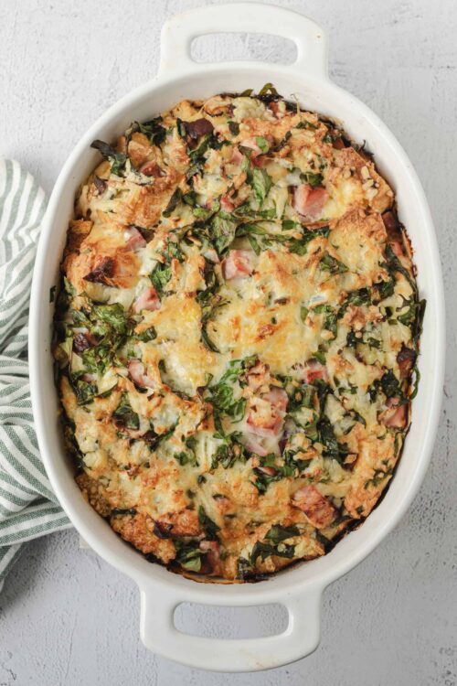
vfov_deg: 39.6
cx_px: 228
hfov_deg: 27.0
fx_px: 952
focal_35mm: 50
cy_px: 343
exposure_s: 1/40
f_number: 7.1
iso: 200
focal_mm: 50
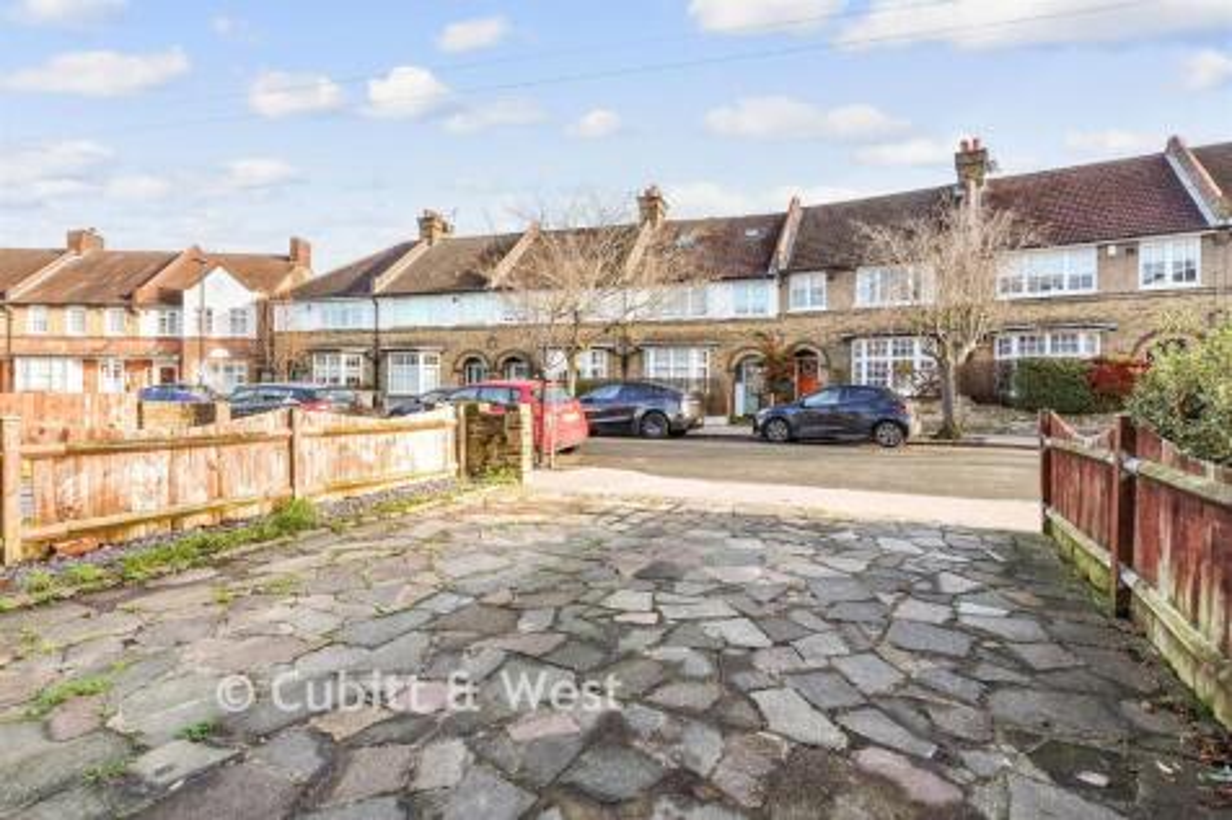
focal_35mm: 15
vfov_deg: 77.3
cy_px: 410
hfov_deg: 100.4
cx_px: 616
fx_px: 513
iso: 160
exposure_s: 1/50
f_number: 8
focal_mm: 10
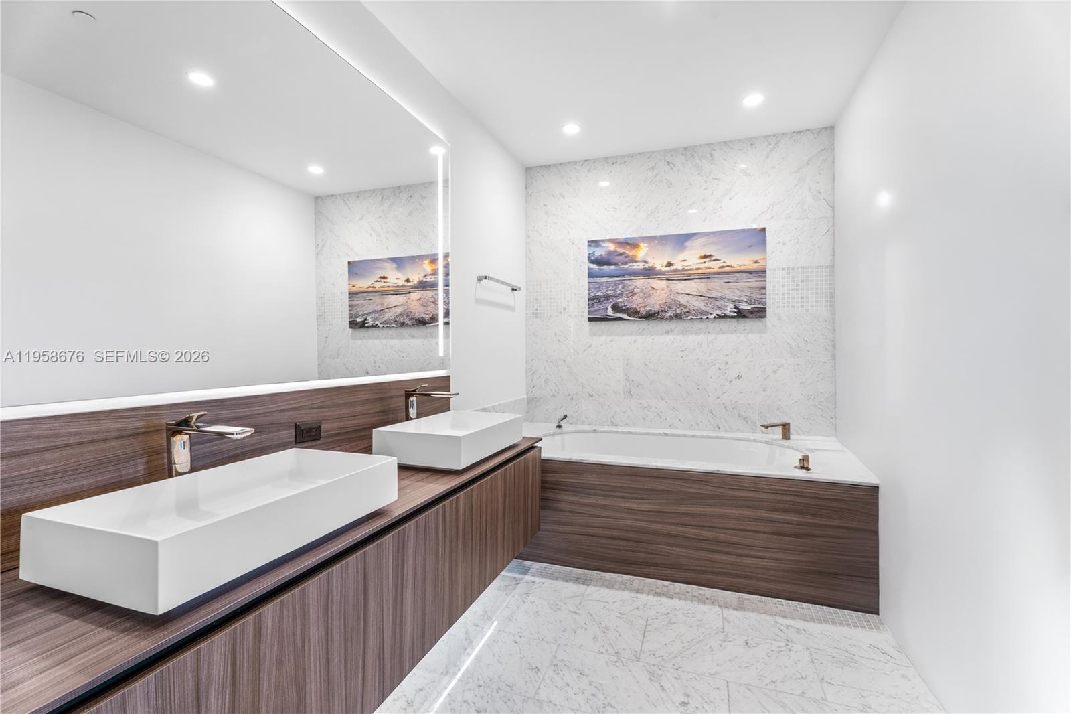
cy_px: 357
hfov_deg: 96.7
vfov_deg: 73.7
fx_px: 476
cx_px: 536
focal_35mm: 16
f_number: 8
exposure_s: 1/4
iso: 400
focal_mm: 16
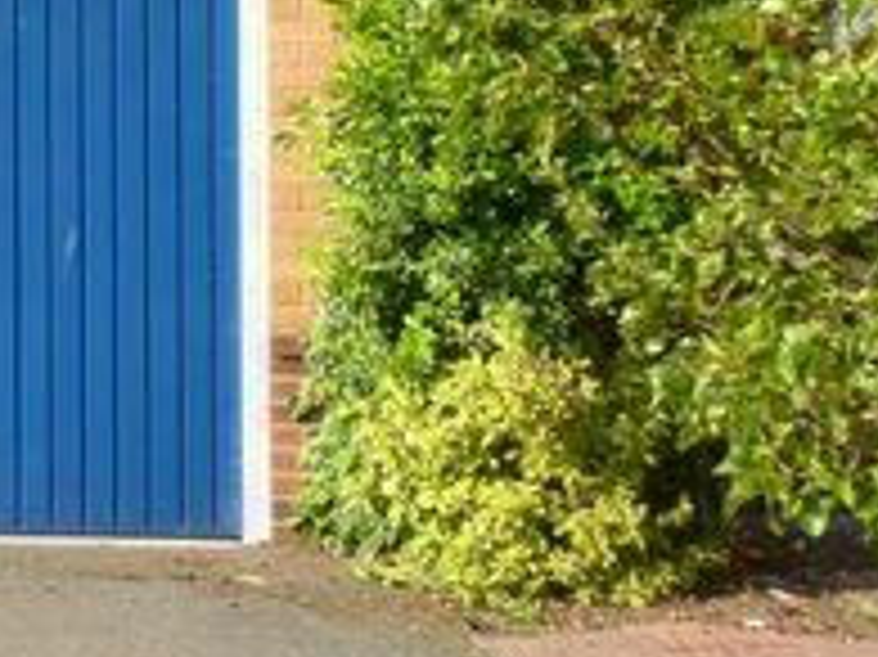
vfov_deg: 11.0
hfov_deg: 13.7
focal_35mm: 133
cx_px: -558
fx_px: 3371
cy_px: -11
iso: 80
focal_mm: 6.1
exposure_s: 1/200
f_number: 4
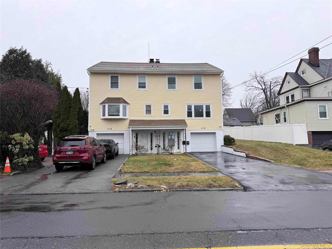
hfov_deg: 71.6
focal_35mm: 24
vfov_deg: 56.8
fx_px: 230
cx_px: 166
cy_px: 124
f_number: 1.78
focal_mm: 6.76
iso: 50
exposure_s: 1/122
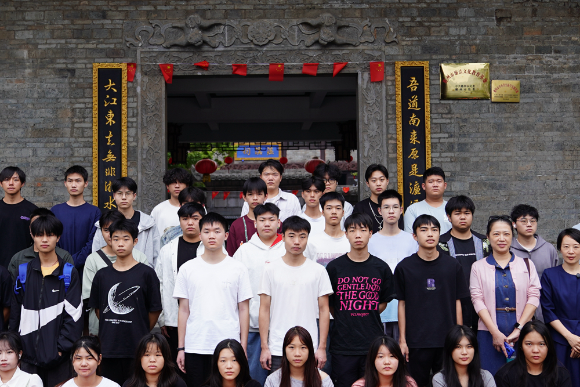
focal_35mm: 48
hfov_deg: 41.1
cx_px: 278
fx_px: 773
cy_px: 204
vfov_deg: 28.1
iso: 100
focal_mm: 24
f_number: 3.2
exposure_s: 1/320
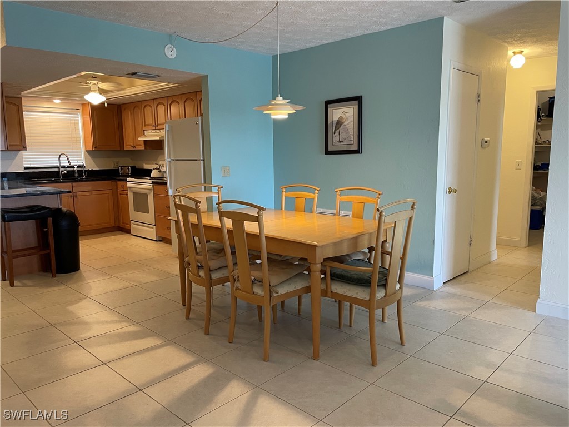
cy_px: 214
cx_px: 284
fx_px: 427
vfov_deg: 53.1
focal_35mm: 26
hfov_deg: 67.3
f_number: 1.6
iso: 125
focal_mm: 4.2
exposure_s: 1/60
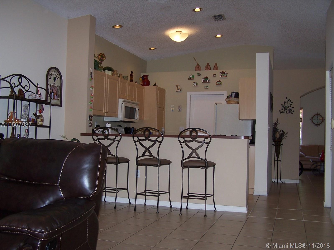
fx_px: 367
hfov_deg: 49.0
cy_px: 125
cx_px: 167
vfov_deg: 37.7
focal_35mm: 38
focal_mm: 6.3
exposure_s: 1/60
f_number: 2.8
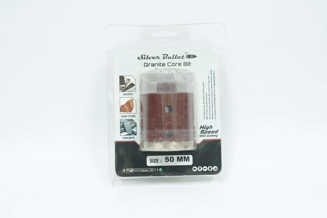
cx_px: 164
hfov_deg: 41.1
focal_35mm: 48
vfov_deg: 28.1
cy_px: 109
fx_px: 436
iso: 640
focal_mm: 32
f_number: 8
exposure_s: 1/3
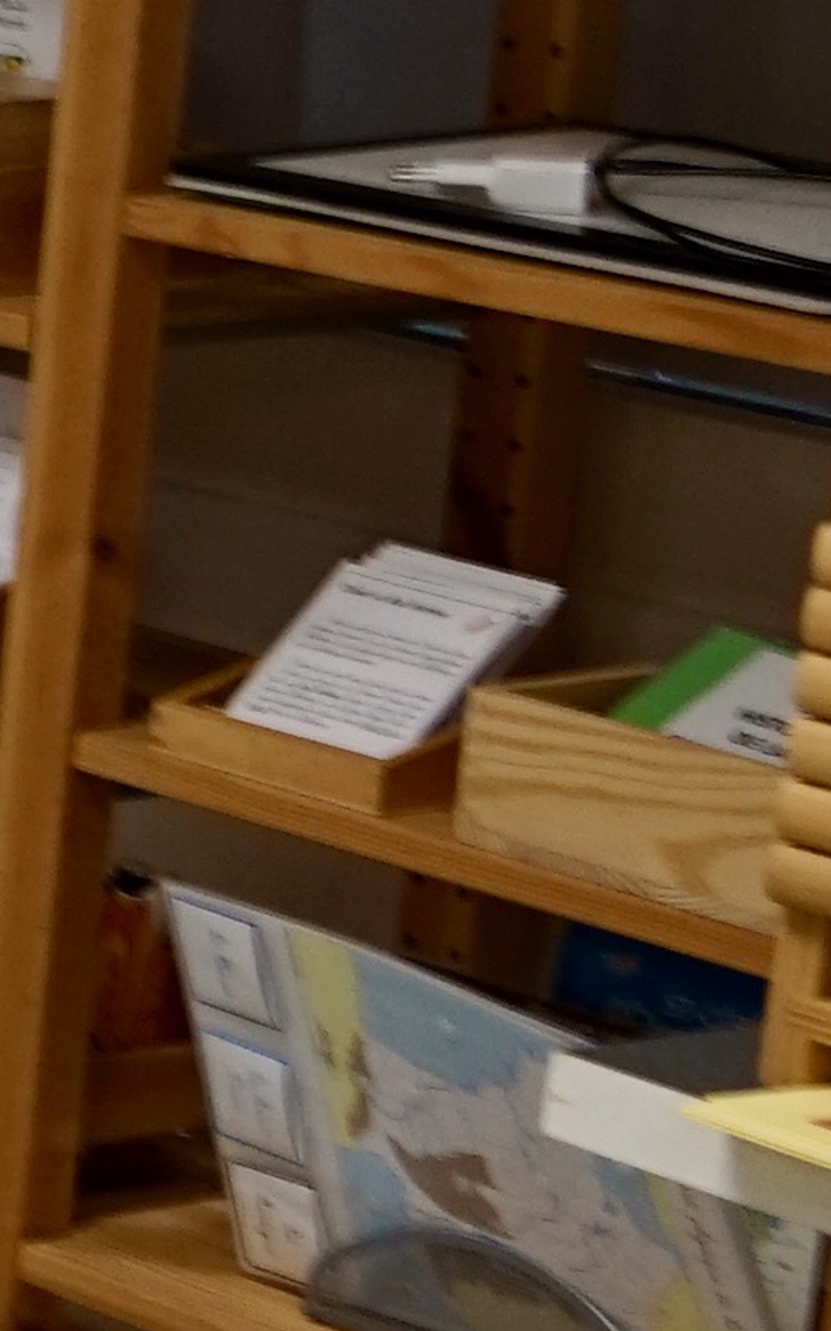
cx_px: -3217
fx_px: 5582
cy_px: 409
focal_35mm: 154
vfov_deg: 13.6
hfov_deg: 6.0
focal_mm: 21
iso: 200
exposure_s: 1/15
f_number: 6.3
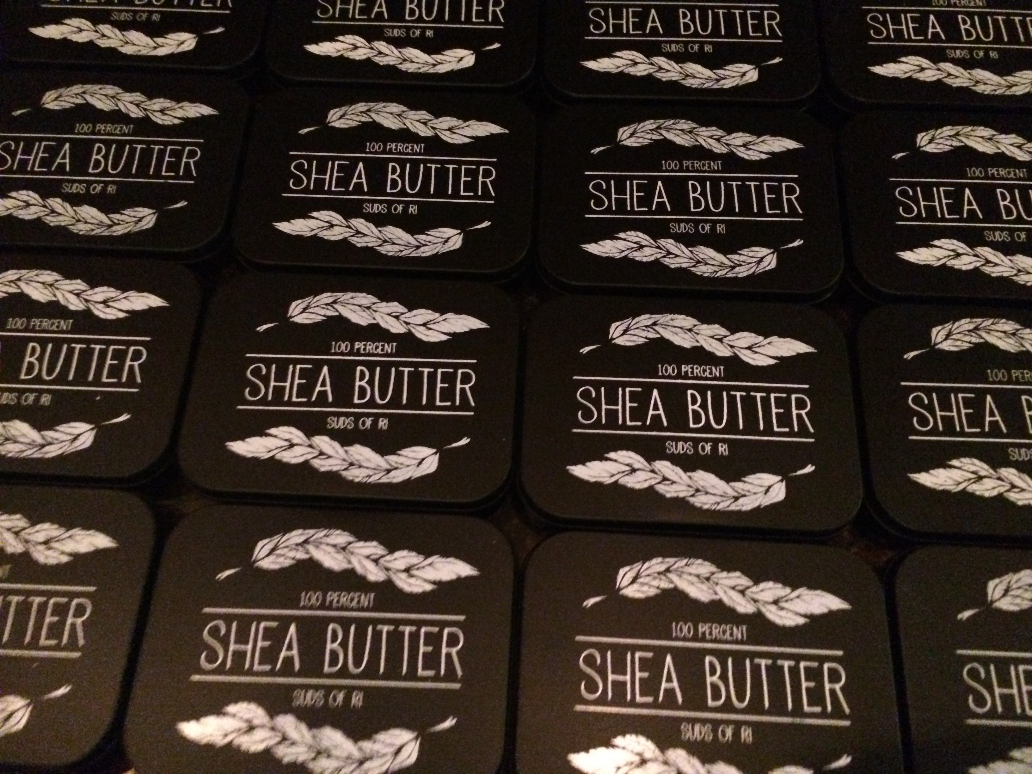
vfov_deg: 46.8
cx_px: 516
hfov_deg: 60.0
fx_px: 894
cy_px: 387
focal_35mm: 30
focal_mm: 4.12
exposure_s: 1/17
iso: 1000
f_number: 2.2
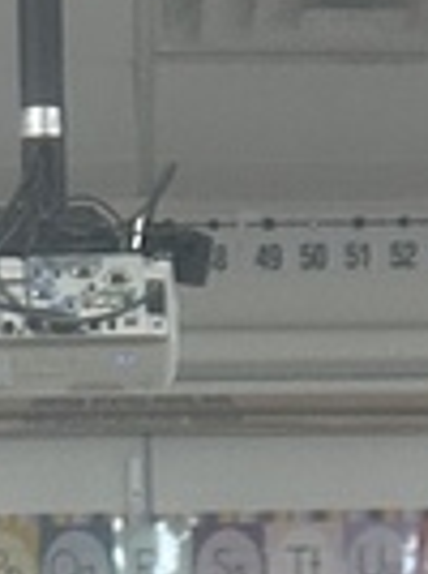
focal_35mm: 199
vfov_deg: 7.9
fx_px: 3291
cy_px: 1996
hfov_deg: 7.4
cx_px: 218
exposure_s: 1/60
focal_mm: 5.7
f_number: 1.5
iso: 125
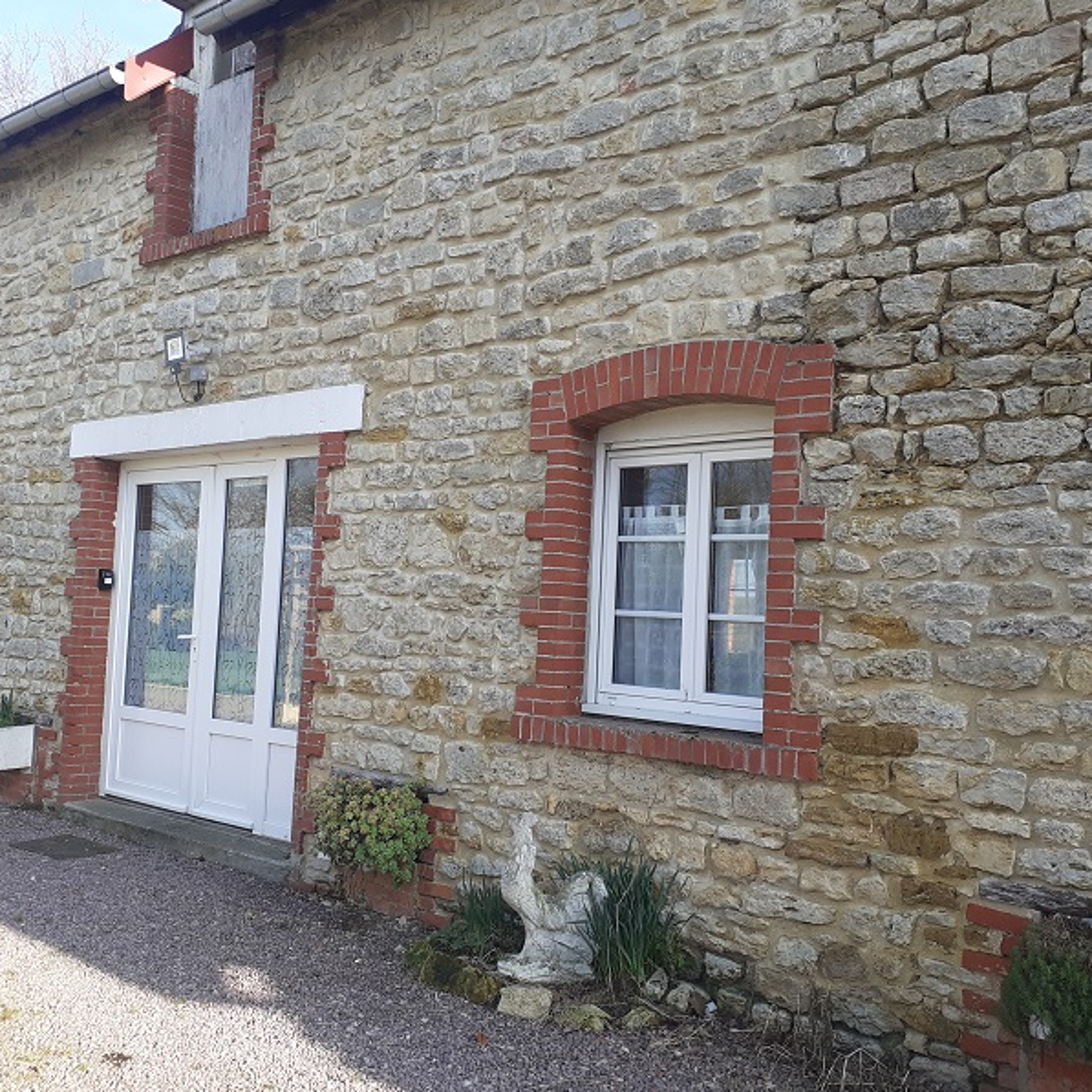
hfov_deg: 51.1
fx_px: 1142
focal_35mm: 32
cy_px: 545
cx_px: 530
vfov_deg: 51.1
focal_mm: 3.6
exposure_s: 1/464
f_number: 1.9
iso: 40
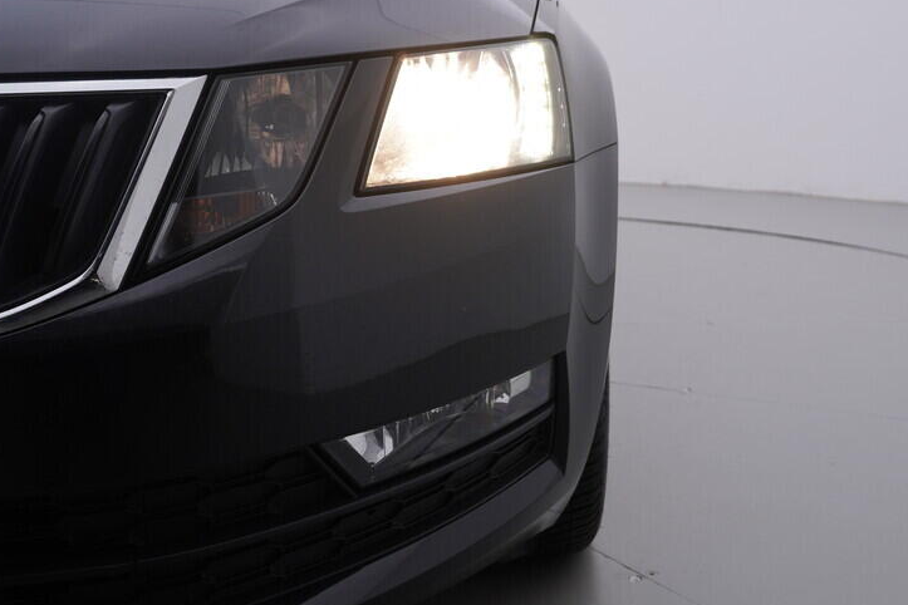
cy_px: 289
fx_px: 1286
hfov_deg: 38.5
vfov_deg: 26.5
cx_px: 586
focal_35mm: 51
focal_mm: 24
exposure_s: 1/100
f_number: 4.5
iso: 125
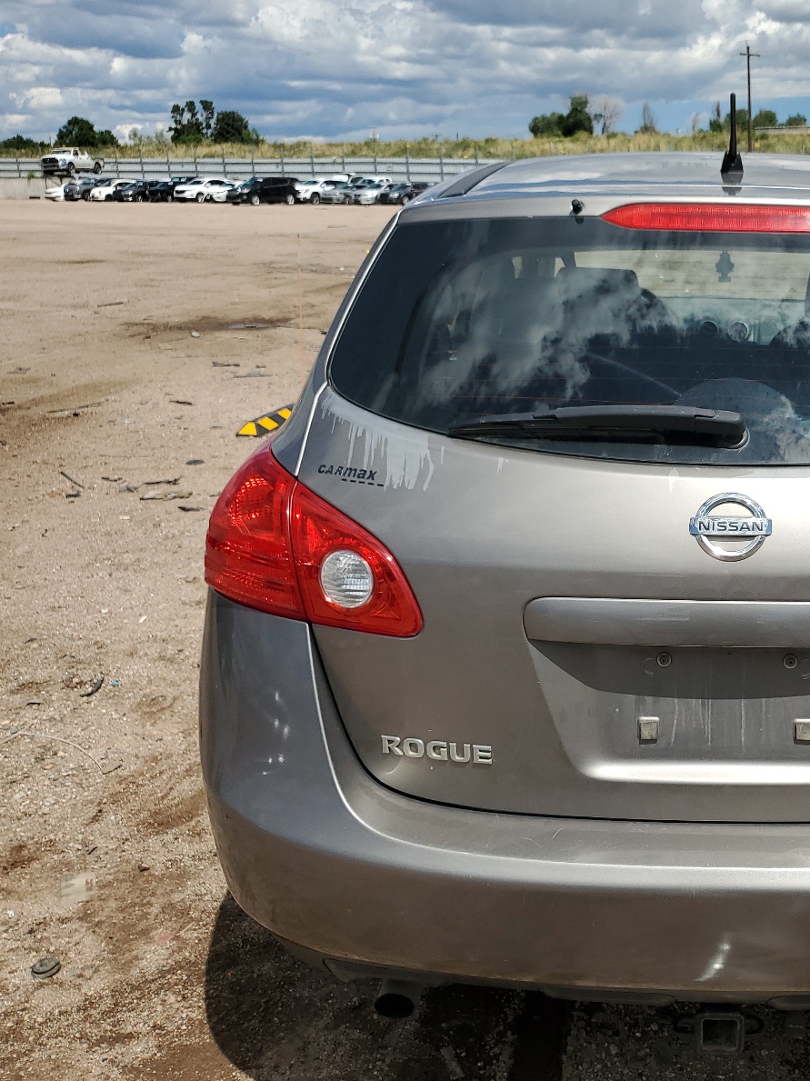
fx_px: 1093
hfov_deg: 38.2
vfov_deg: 52.6
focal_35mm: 35
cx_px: 715
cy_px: 538
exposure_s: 1/5000
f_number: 1.5
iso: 50
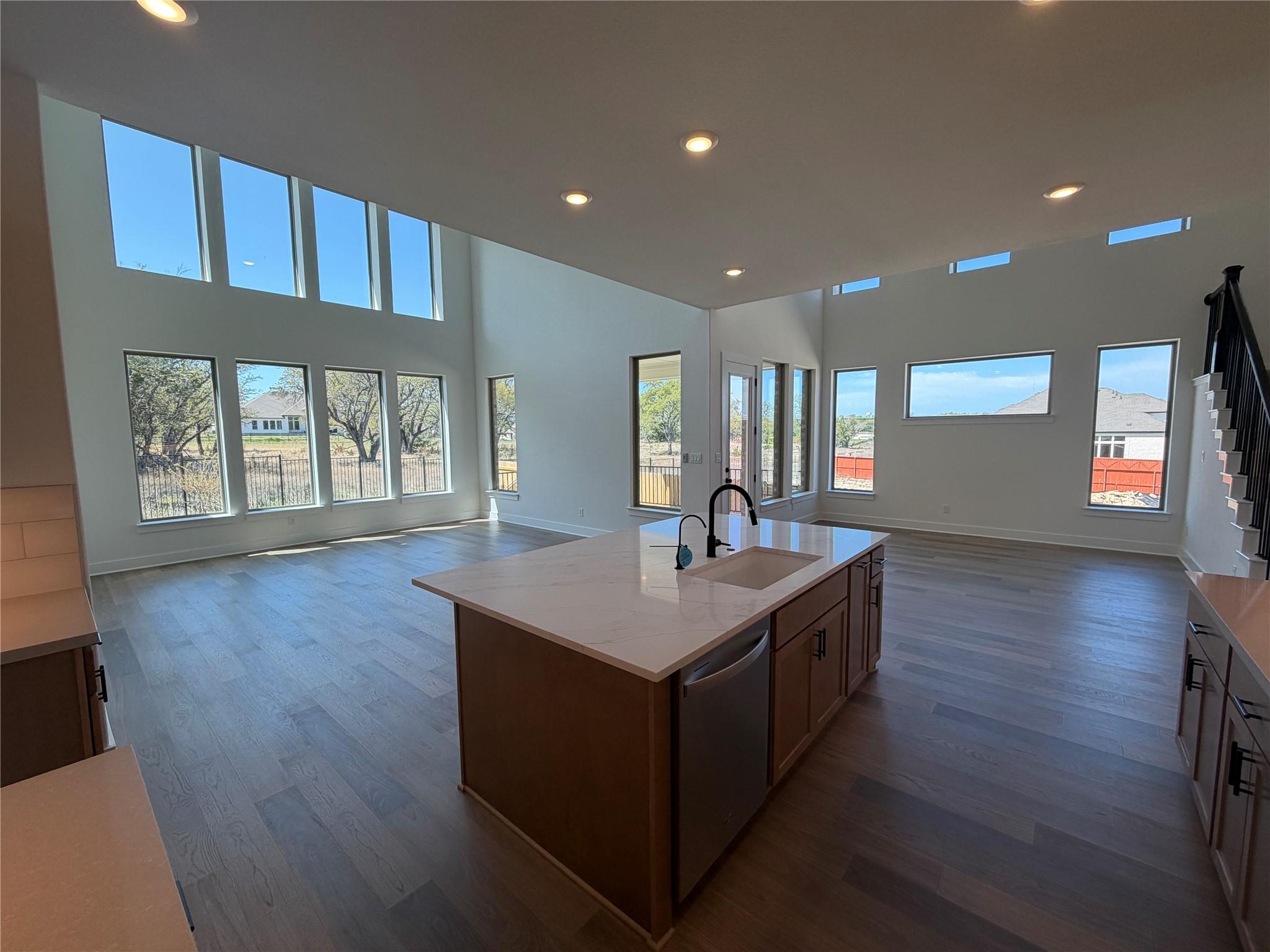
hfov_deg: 102.1
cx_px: 635
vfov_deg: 85.7
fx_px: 514
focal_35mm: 14
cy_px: 476
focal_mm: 2.22
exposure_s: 1/166
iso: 40
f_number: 2.2
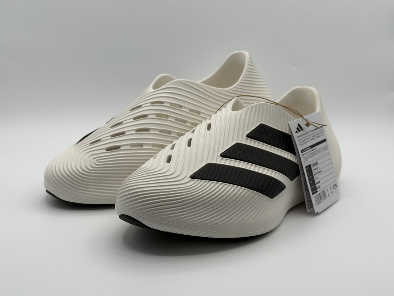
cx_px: 197
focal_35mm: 48
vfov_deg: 30.3
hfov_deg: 39.7
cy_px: 148
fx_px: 546
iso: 64
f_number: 1.78
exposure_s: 1/2494
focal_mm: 6.76
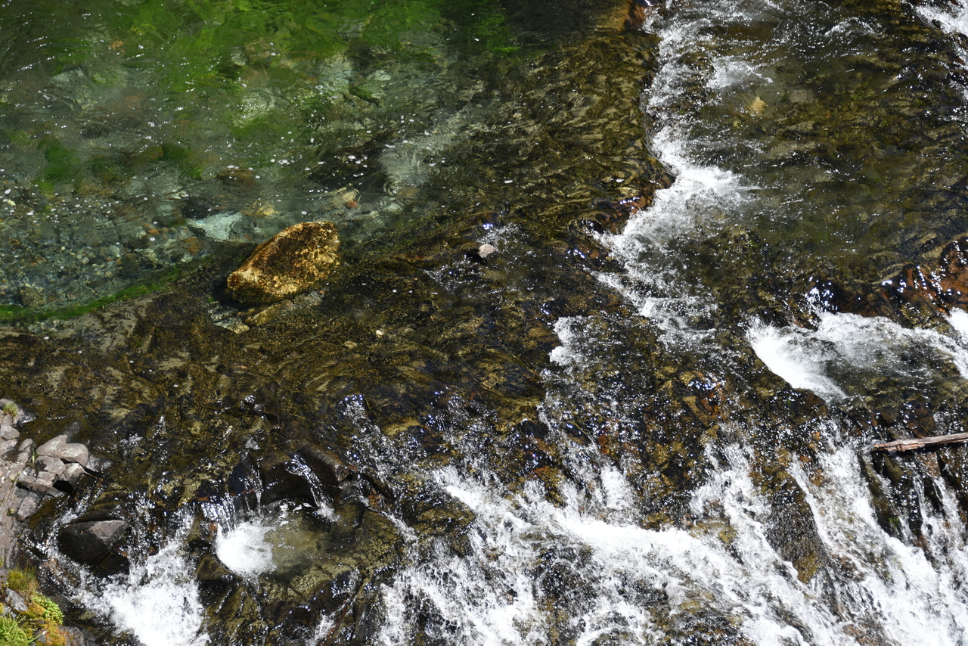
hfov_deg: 18.3
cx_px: 484
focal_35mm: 112
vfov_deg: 12.2
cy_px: 323
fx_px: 3012
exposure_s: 1/250
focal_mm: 112
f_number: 5.3
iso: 110
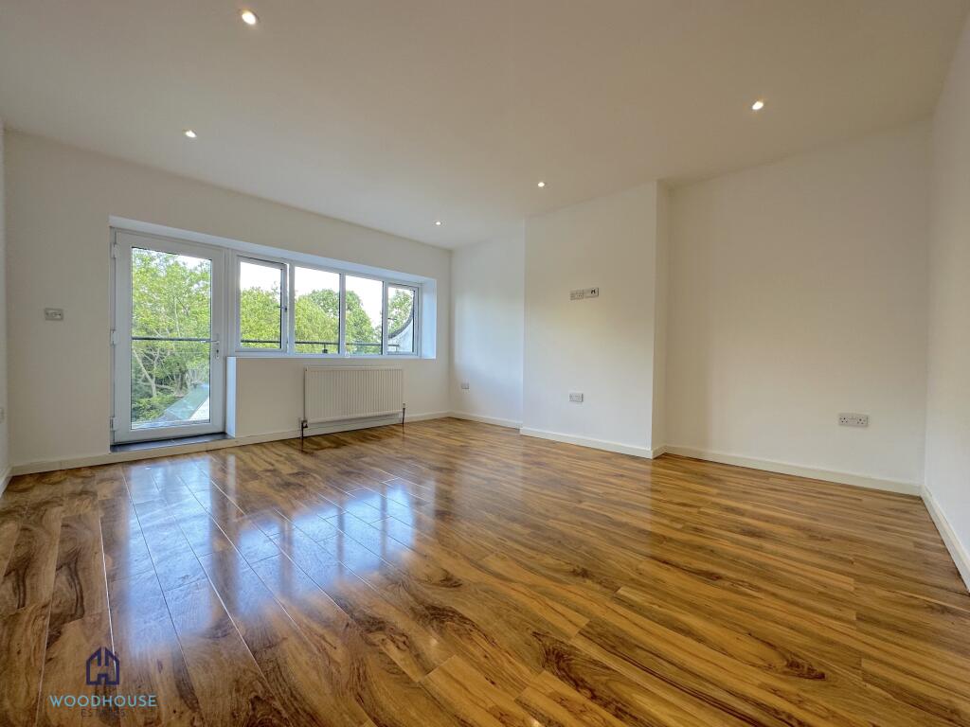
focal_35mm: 14
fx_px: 392
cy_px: 364
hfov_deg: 102.1
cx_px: 485
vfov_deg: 85.7
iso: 64
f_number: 2.2
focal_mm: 2.22
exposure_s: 1/100
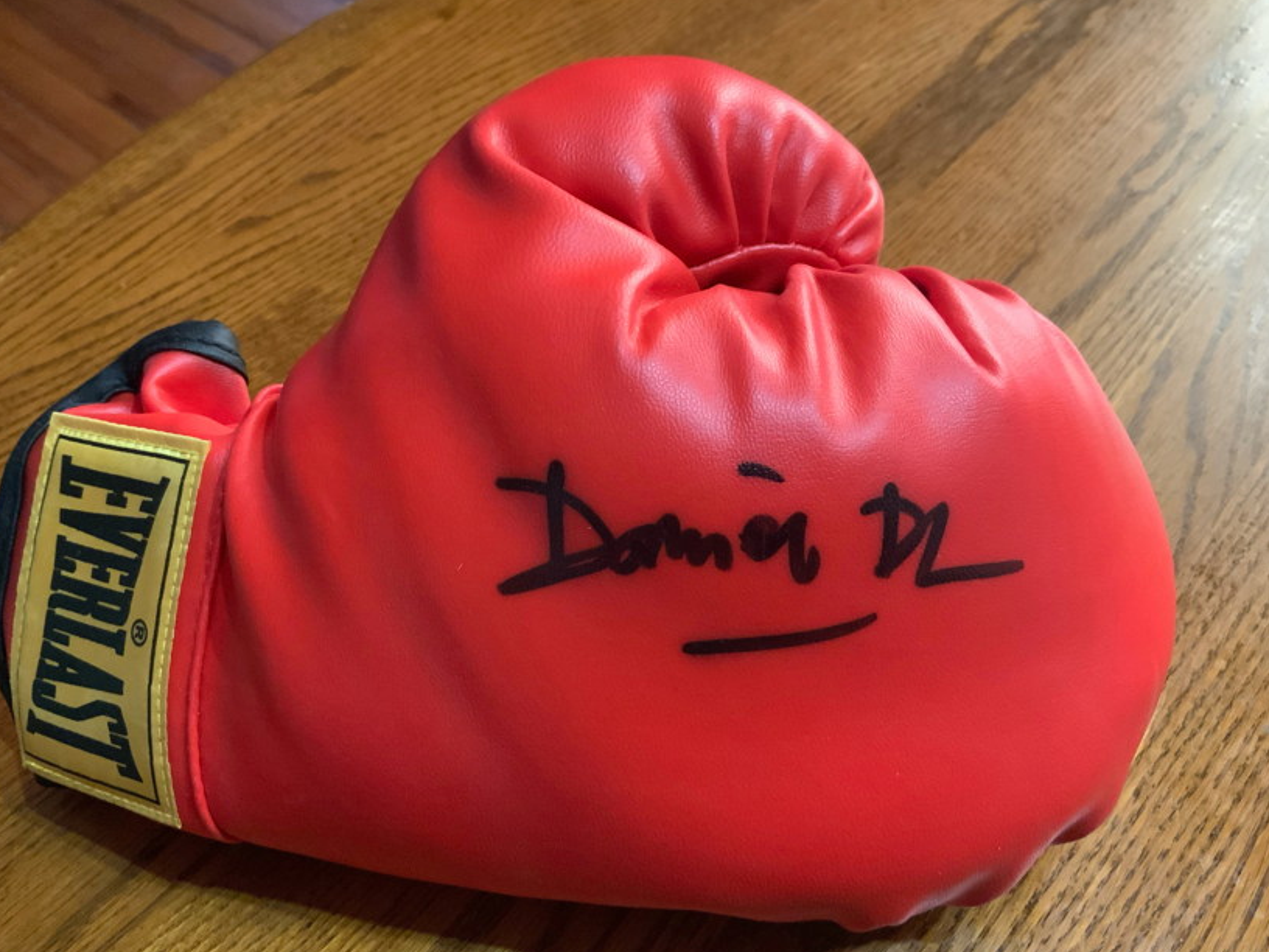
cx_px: 607
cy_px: 503
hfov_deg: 56.8
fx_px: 1173
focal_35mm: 32
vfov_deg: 44.1
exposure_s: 1/30
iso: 250
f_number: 1.8
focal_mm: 3
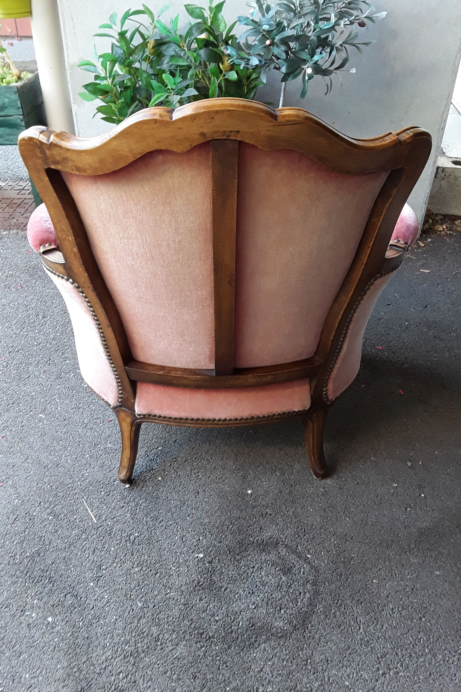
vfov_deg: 63.7
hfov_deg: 44.9
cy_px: 344
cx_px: 216
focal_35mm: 29
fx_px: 557
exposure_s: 1/33
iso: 80
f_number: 1.9
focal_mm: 2.91
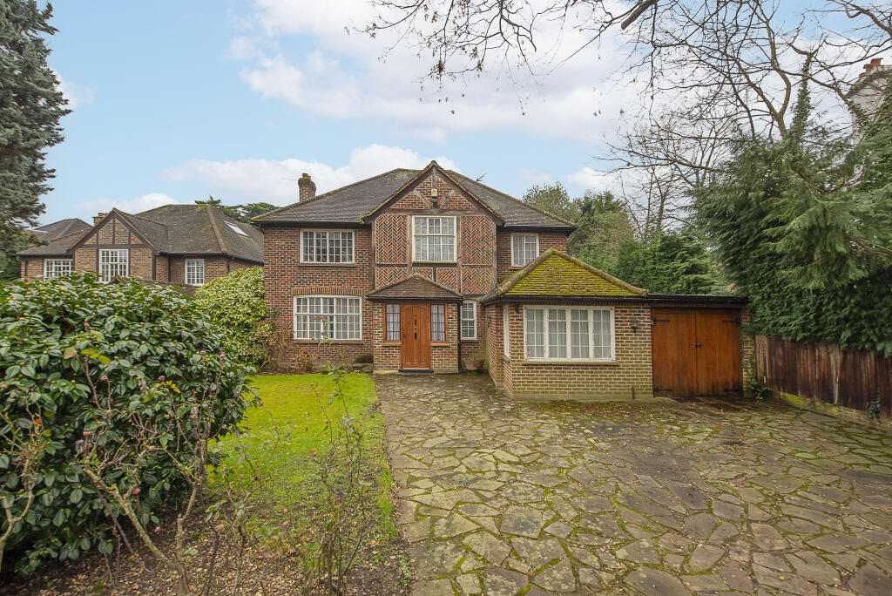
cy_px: 298
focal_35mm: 14
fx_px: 347
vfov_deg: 81.3
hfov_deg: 104.2
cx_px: 446
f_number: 5.6
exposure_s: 1/160
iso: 500
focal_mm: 14
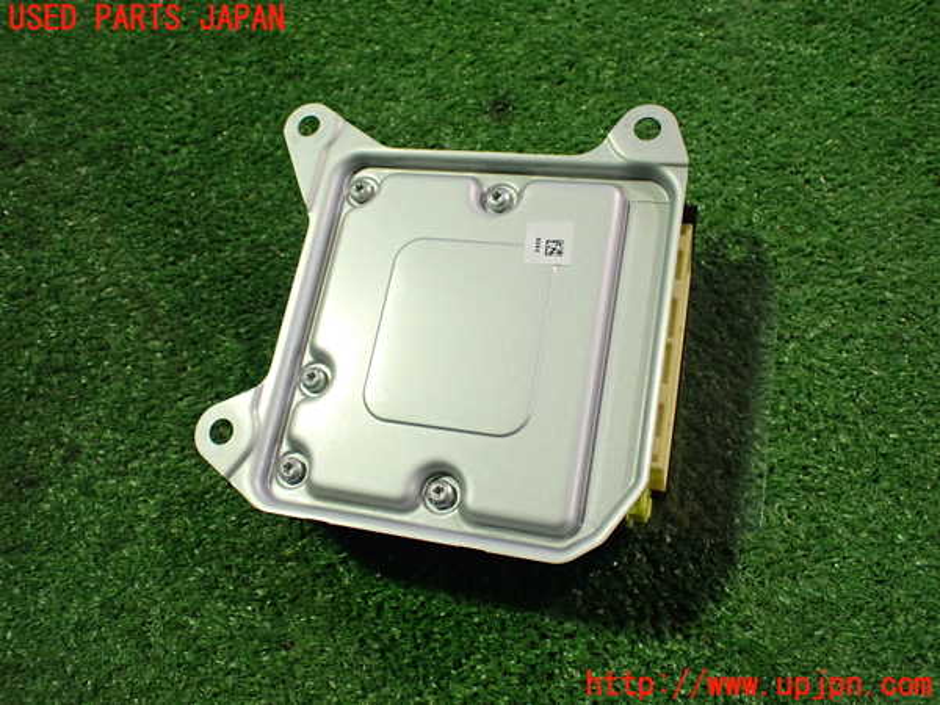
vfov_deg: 46.8
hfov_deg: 60.0
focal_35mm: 30
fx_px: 815
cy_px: 352
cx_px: 470
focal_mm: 5.4
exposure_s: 1/100
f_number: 2.3
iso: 800
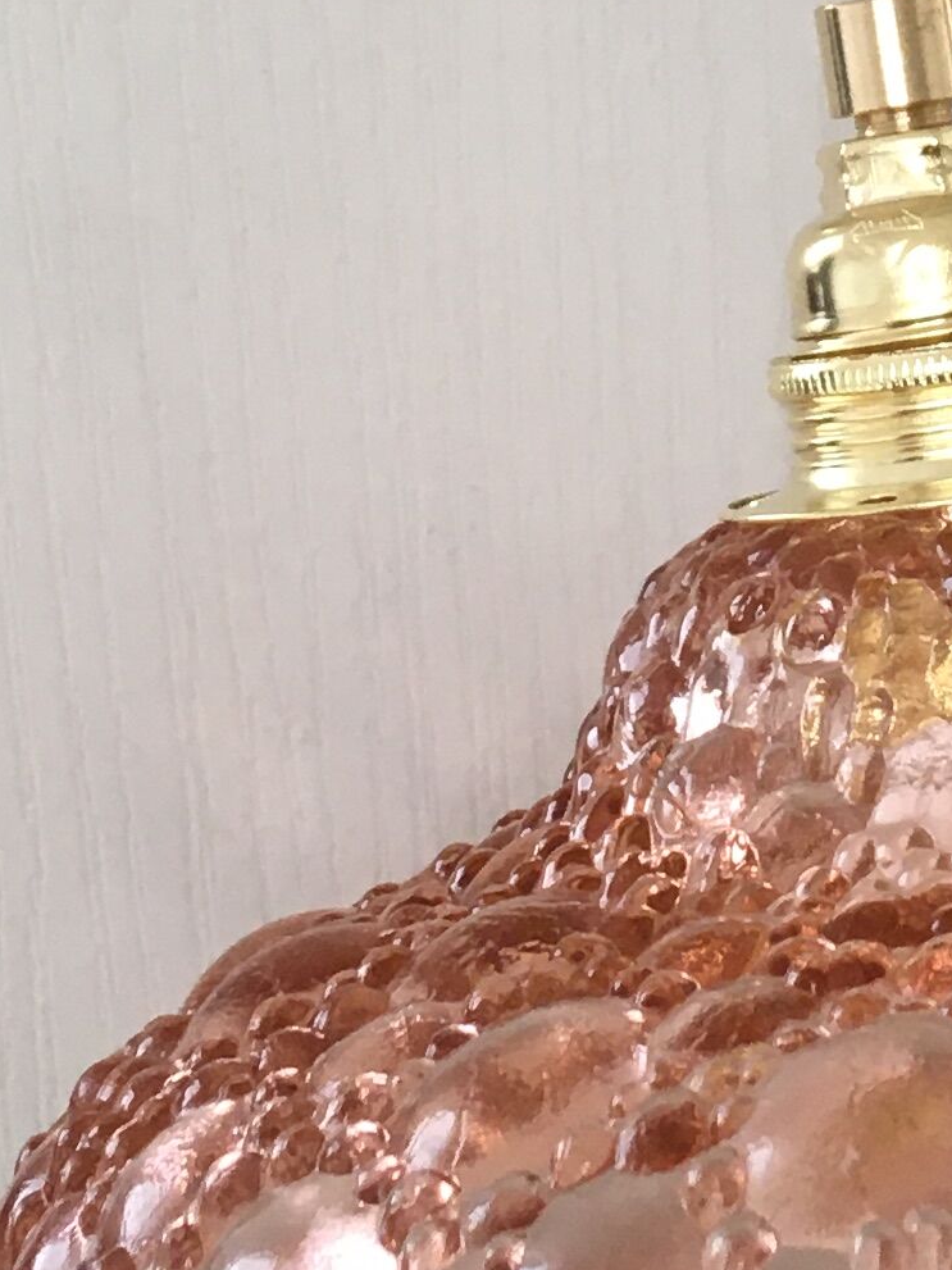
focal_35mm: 118
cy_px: -94
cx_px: 824
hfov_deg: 12.5
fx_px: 4328
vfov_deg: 16.2
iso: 40
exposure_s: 1/33
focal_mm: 4.15
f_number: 2.2
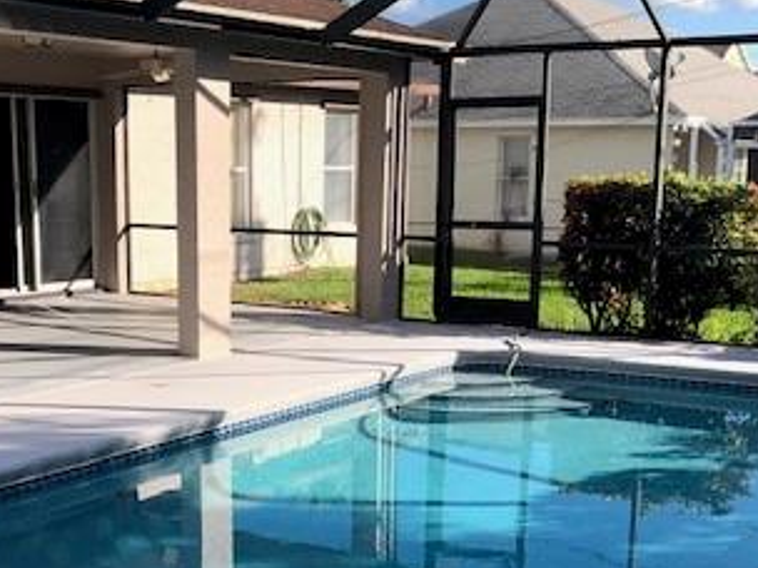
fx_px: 1292
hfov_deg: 32.6
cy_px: 461
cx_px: 289
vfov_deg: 24.4
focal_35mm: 59
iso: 20
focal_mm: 3.99
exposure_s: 1/1473
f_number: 1.8
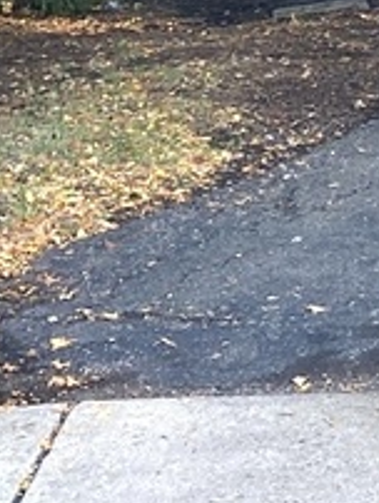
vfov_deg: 13.3
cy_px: -279
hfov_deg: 9.4
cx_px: 943
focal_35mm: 139
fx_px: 2025
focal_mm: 4.25
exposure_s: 1/121
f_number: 1.8
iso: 80
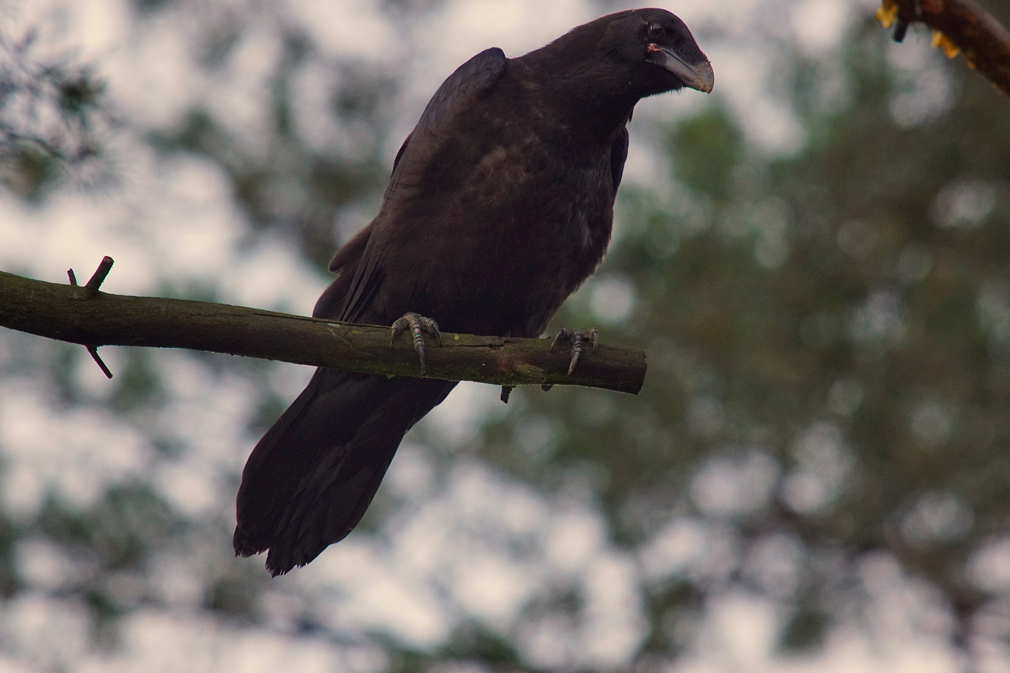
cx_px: 505
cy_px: 336
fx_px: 16832
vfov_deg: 2.3
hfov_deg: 3.4
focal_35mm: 600
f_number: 7.1
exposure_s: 1/500
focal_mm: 400
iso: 1000
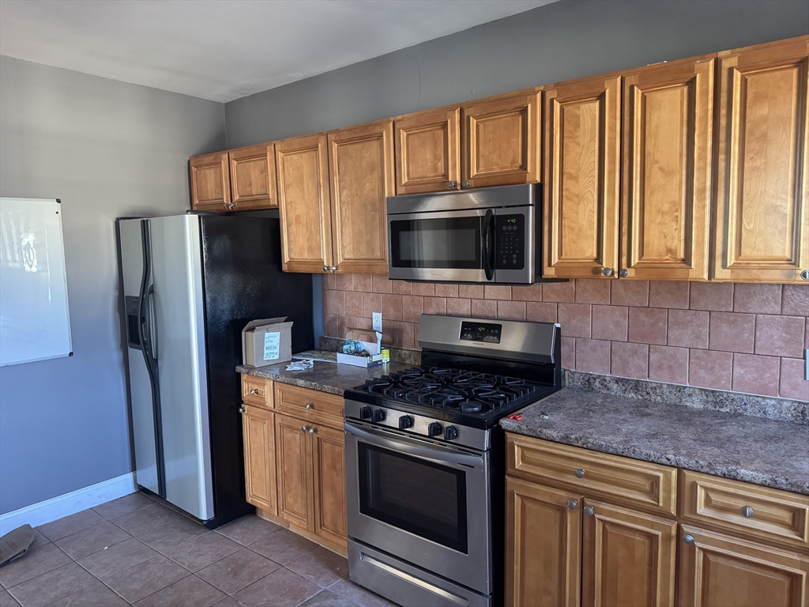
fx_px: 561
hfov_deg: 71.6
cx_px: 404
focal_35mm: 24
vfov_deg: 56.8
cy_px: 304
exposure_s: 1/60
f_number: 1.78
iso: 500
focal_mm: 6.76
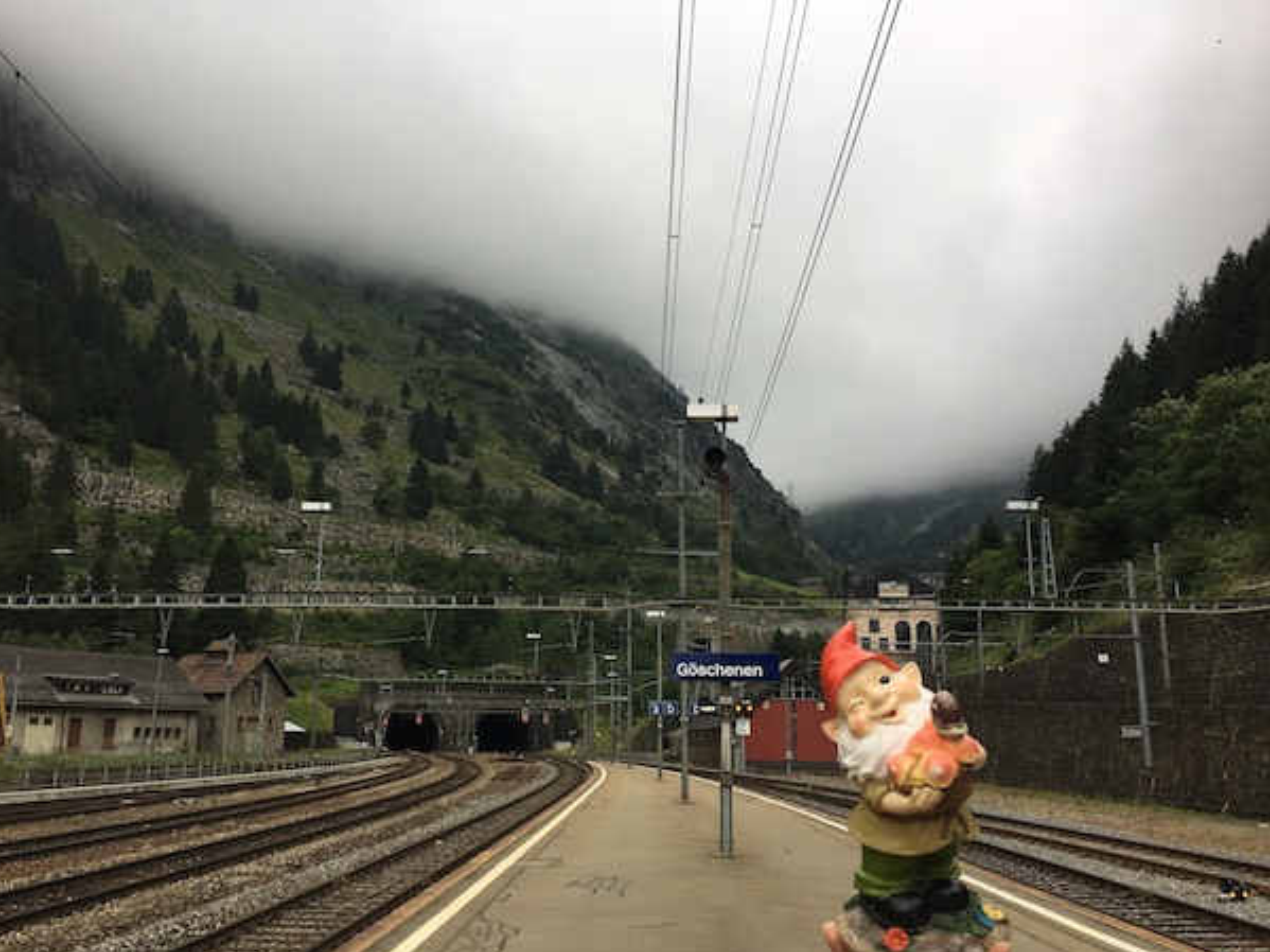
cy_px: 507
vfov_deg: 45.4
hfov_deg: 58.3
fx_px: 1137
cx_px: 594
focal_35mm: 31
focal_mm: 4.15
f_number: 2.2
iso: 25
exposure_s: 1/265
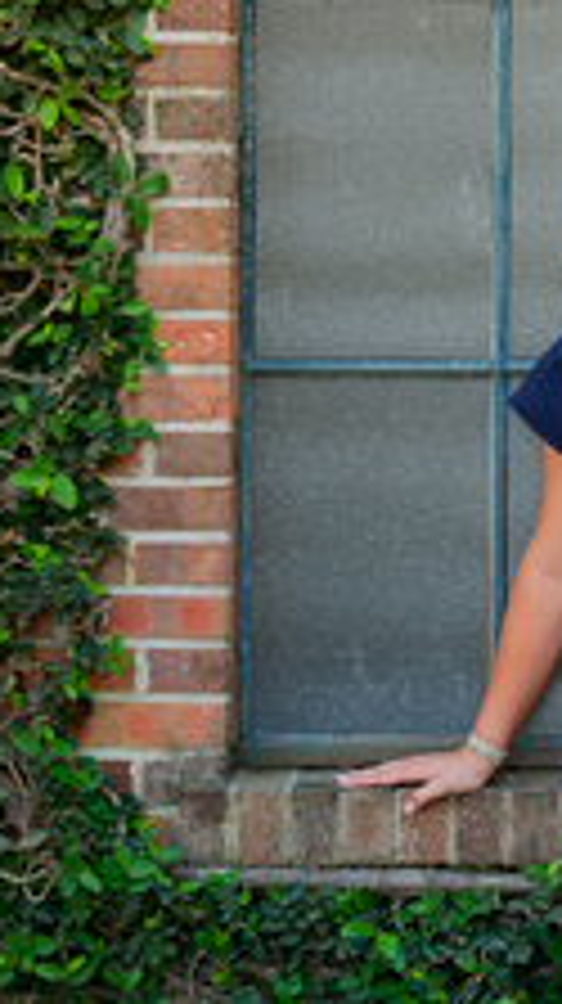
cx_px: 722
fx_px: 7491
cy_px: 405
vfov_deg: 7.7
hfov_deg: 4.3
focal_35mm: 282
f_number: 2.8
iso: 250
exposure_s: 1/200
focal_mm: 120
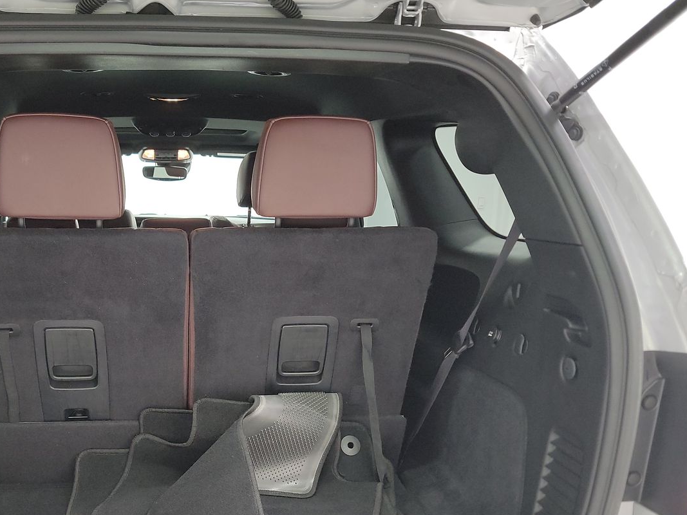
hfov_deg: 49.9
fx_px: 714
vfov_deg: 38.8
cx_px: 199
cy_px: 374
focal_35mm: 36
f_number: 1.8
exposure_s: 1/59
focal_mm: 6.7
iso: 426
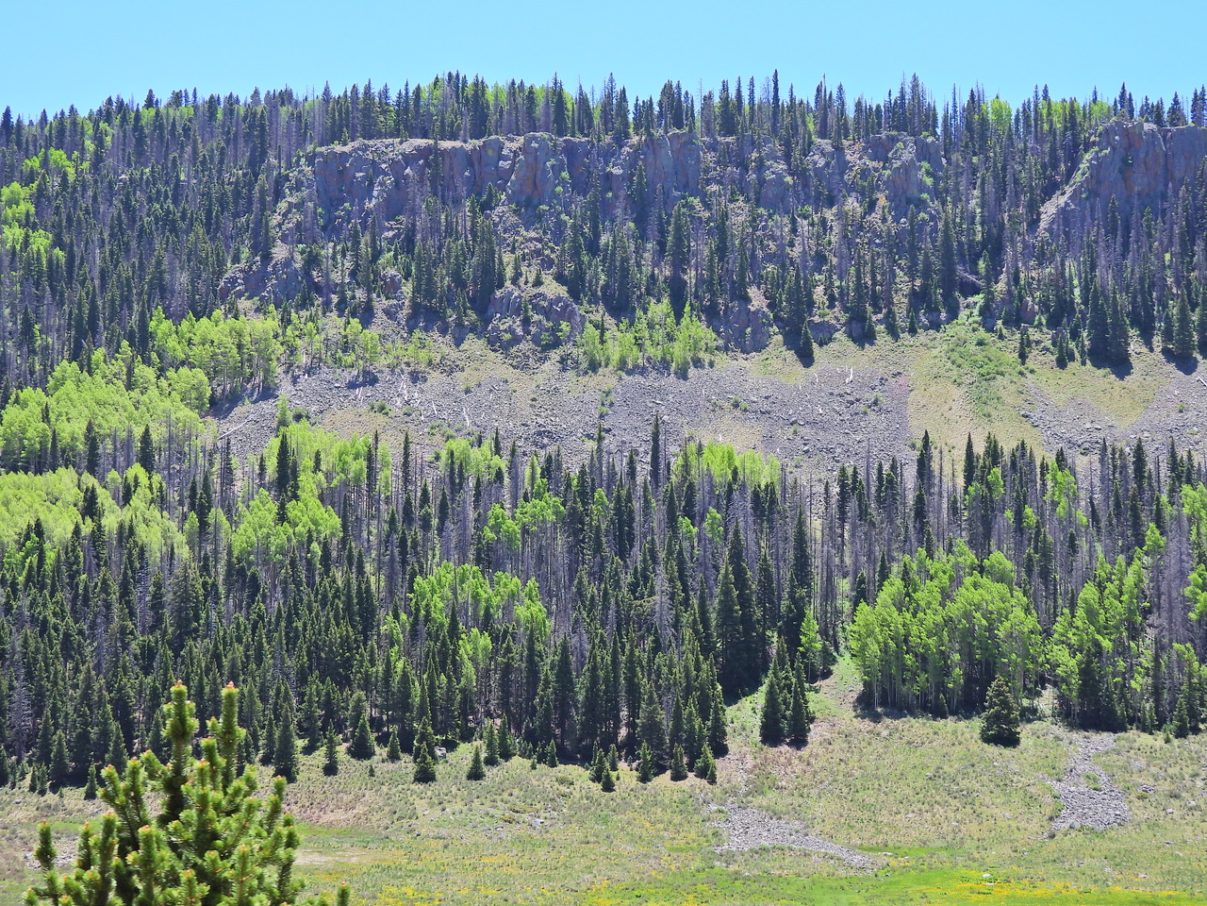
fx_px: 2615
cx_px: 604
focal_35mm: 75
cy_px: 453
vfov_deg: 19.6
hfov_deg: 26.0
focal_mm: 13.4
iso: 100
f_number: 3.5
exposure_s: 1/500
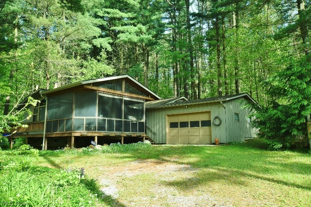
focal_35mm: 30
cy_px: 104
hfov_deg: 61.9
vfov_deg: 43.6
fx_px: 259
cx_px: 156
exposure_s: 1/200
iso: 400
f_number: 7.1
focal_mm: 20
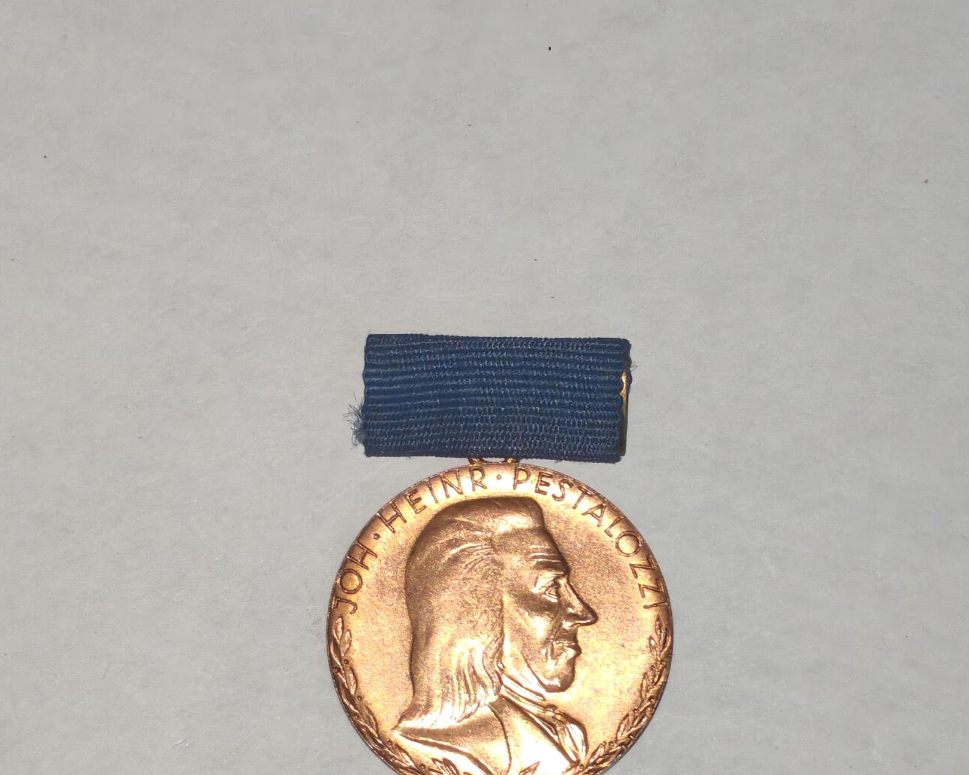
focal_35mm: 93
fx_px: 2667
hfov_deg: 20.6
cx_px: 495
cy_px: 567
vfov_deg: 16.5
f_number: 1.95
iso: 400
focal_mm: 5.52
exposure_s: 1/100
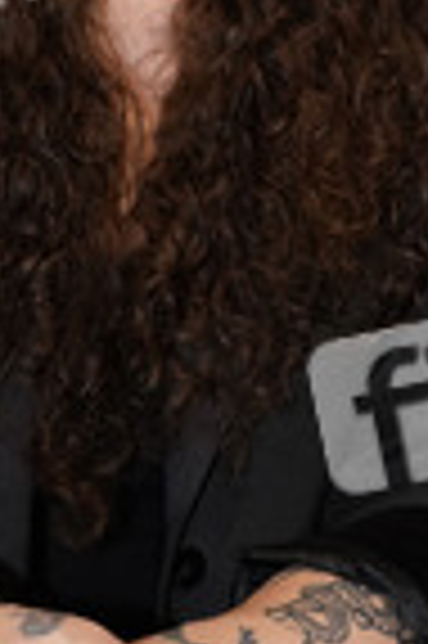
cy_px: 162
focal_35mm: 115
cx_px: 131
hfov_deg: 11.9
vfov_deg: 17.7
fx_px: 2056
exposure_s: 1/125
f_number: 5.6
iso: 2000
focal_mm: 41
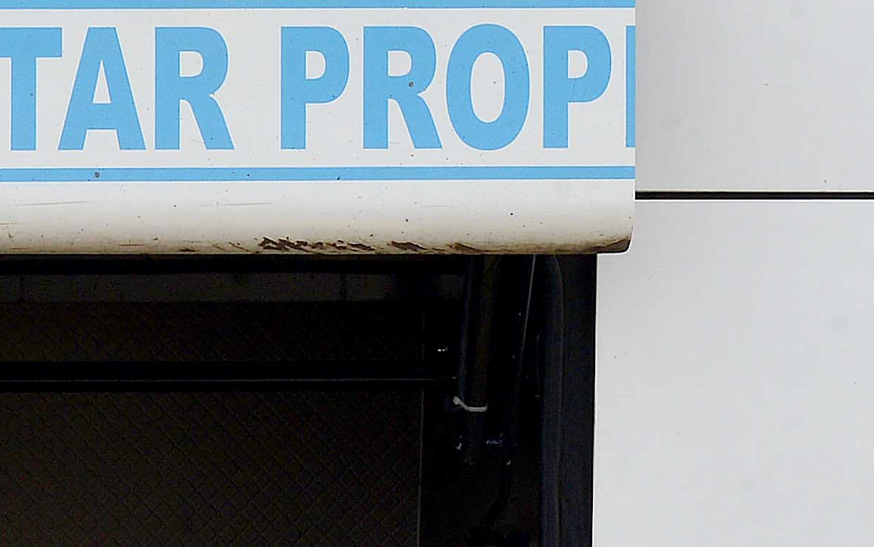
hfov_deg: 3.5
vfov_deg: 2.2
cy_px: -88
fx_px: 14388
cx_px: -820
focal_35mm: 604
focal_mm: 120
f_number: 18
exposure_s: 1/125
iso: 250
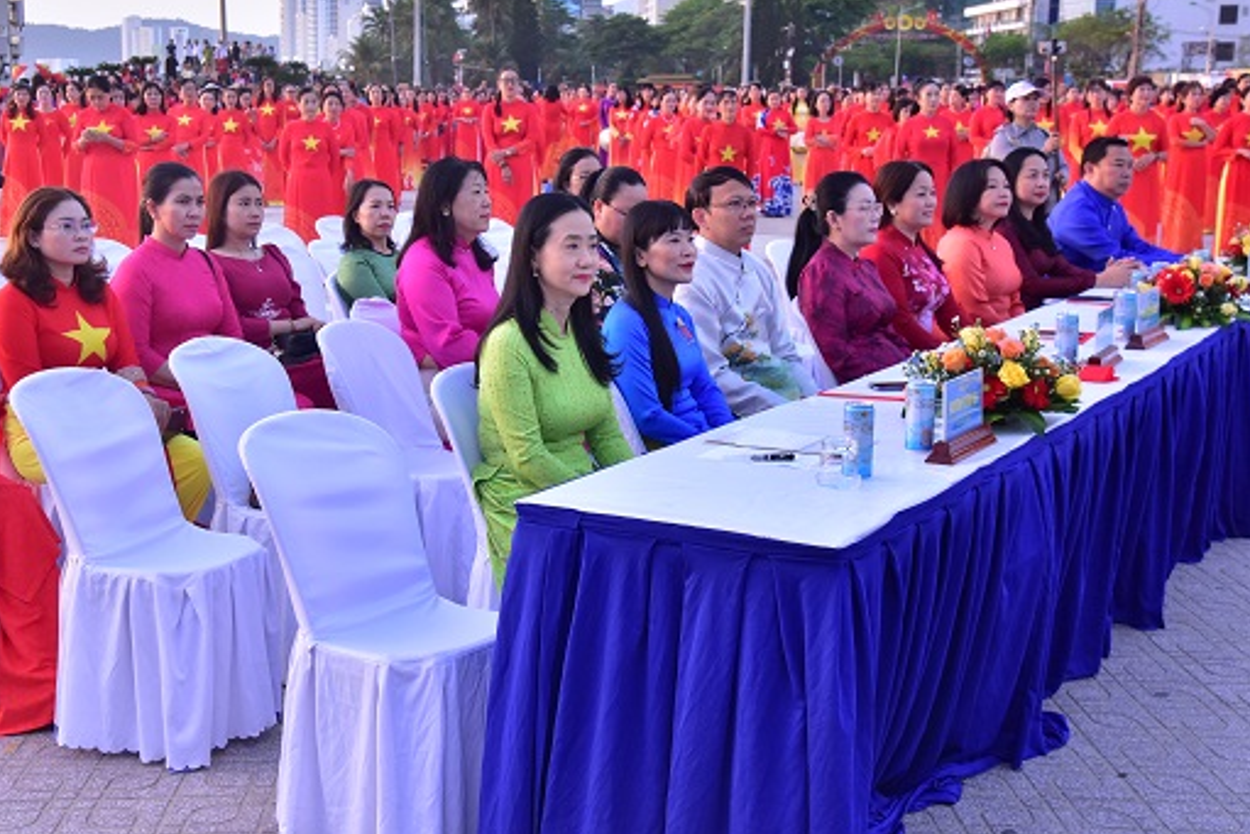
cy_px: 357
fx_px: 1875
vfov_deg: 25.1
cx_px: 521
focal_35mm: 54
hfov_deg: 36.8
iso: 1600
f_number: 8
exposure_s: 1/200
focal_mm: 46
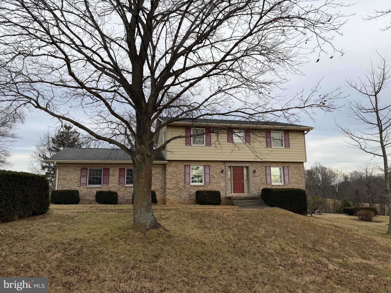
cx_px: 196
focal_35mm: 24
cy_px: 146
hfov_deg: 71.6
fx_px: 271
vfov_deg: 56.8
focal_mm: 6.76
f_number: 1.78
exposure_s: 1/1618
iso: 80
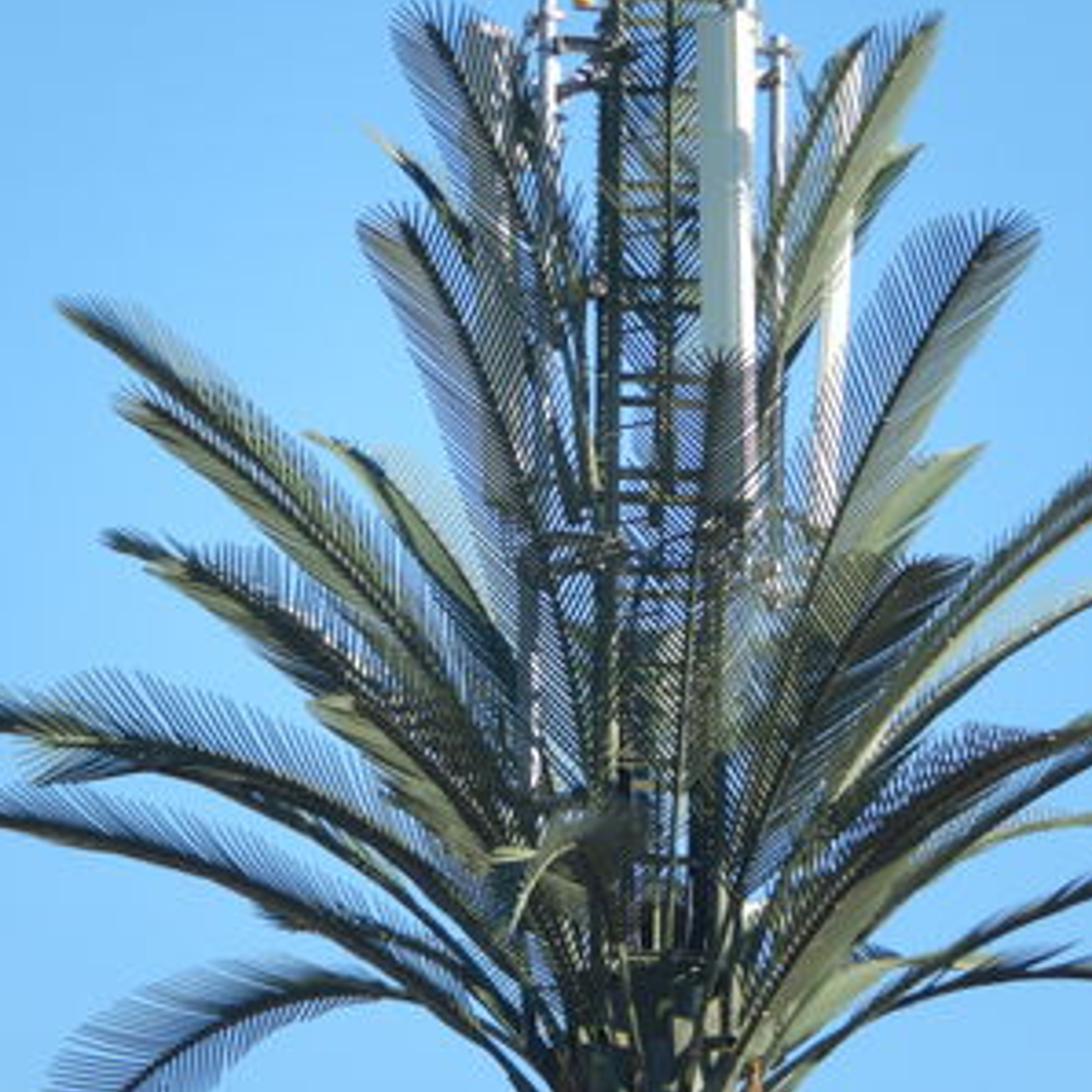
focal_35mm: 653
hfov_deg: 2.7
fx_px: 23306
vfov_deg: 2.7
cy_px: 546
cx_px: 528
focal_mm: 99
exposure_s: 1/250
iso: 125
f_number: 6.3
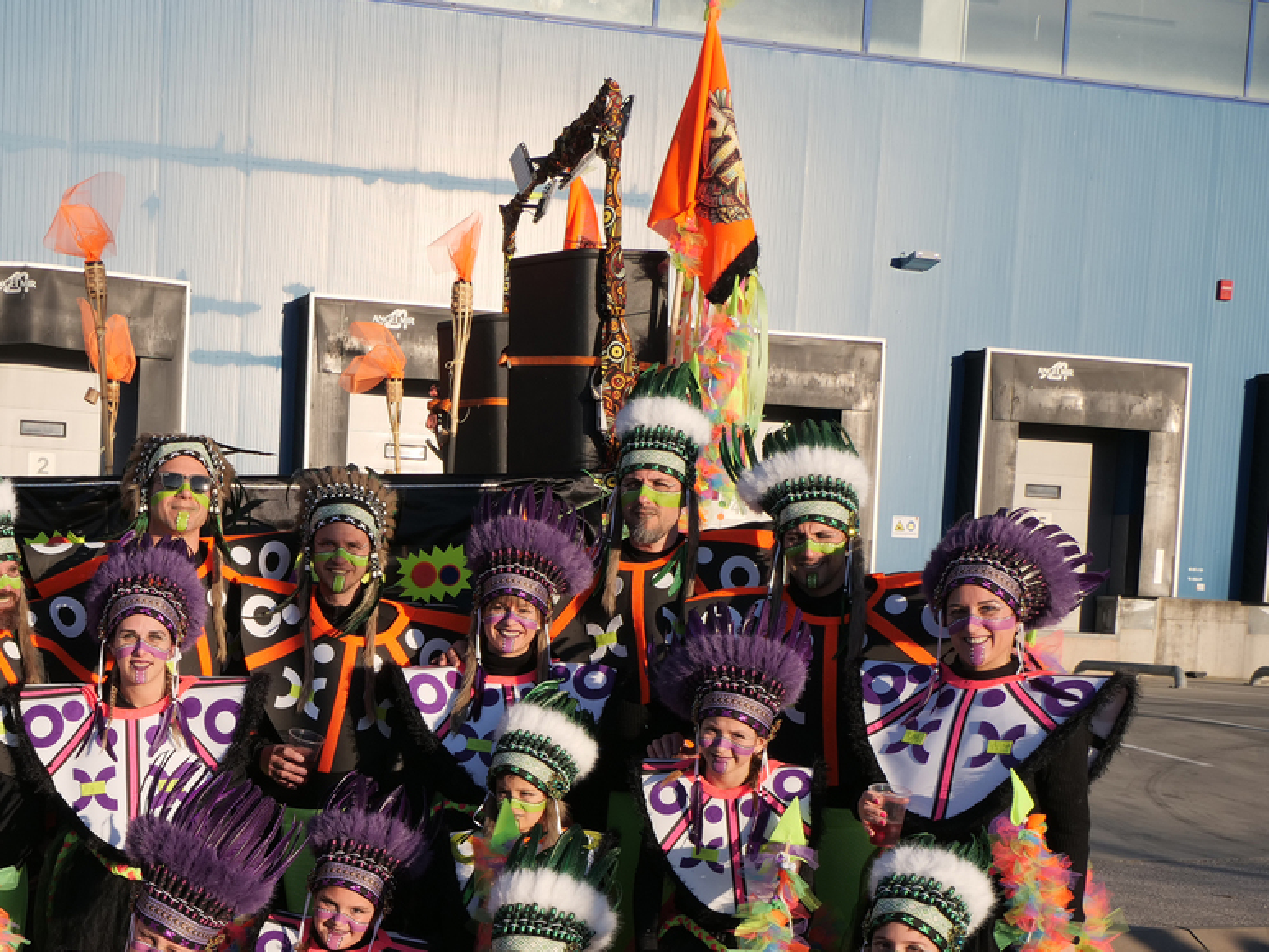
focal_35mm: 57
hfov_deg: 33.2
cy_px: 793
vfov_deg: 25.1
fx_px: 2090
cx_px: 335
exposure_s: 1/800
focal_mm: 17
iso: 200
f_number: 5.6
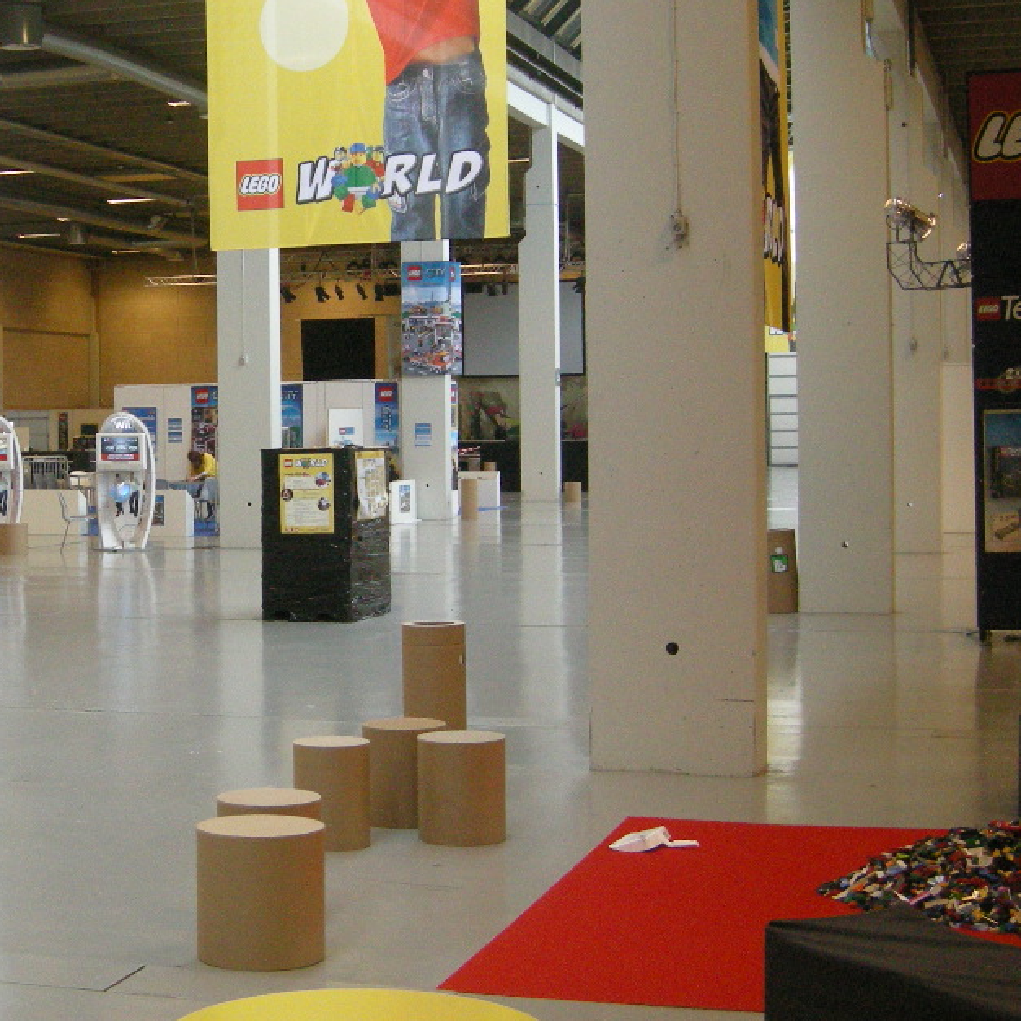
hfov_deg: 26.1
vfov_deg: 26.5
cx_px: 228
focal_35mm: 65
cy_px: 438
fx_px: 2169
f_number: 2.7
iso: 386
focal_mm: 7.5
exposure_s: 1/61.3
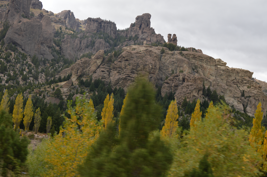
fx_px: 363
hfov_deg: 40.4
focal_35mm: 49
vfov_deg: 27.5
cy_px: 82
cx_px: 133
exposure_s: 1/200
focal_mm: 28
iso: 100
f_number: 6.3
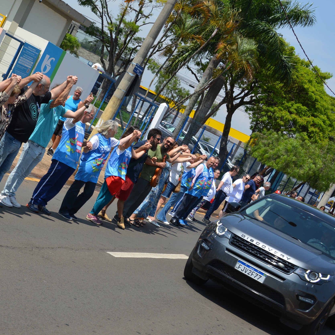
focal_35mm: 71
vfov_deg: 24.4
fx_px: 775
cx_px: 76
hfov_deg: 24.1
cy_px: 175
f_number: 8
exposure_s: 1/250
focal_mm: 31
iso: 100
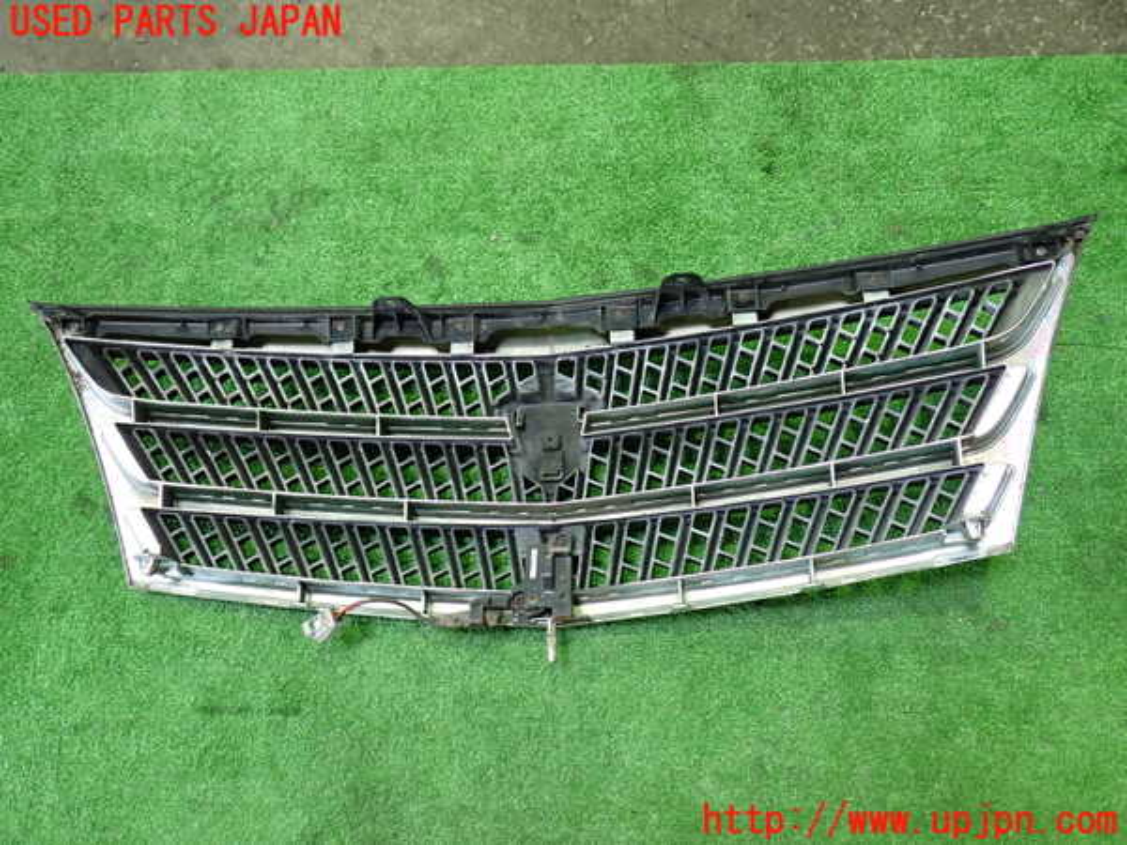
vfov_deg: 46.8
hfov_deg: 60.0
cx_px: 564
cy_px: 422
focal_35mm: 30
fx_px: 977
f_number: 2.3
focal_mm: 5.4
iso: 500
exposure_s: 1/30
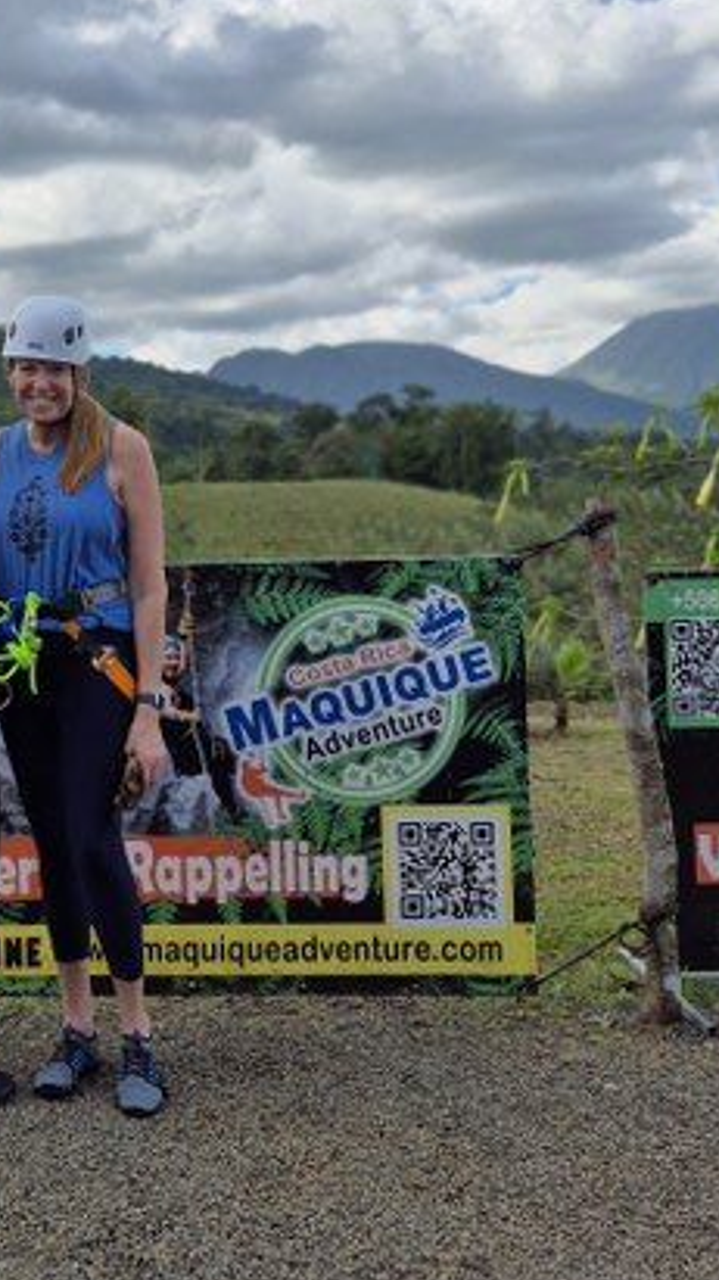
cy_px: 533
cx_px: 6
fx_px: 1323
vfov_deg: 51.4
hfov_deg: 28.6
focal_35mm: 39
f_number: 1.8
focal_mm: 5.4
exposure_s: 1/2656
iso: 25
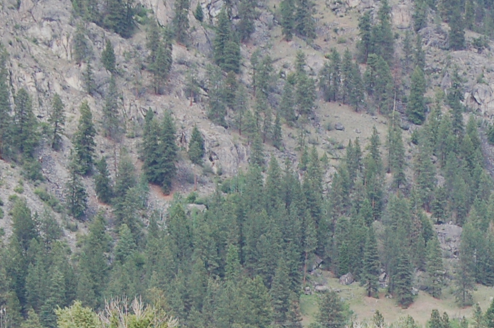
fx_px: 2783
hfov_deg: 10.0
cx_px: 537
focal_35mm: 203
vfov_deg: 6.7
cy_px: 452
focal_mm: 40
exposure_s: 1/320
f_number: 9
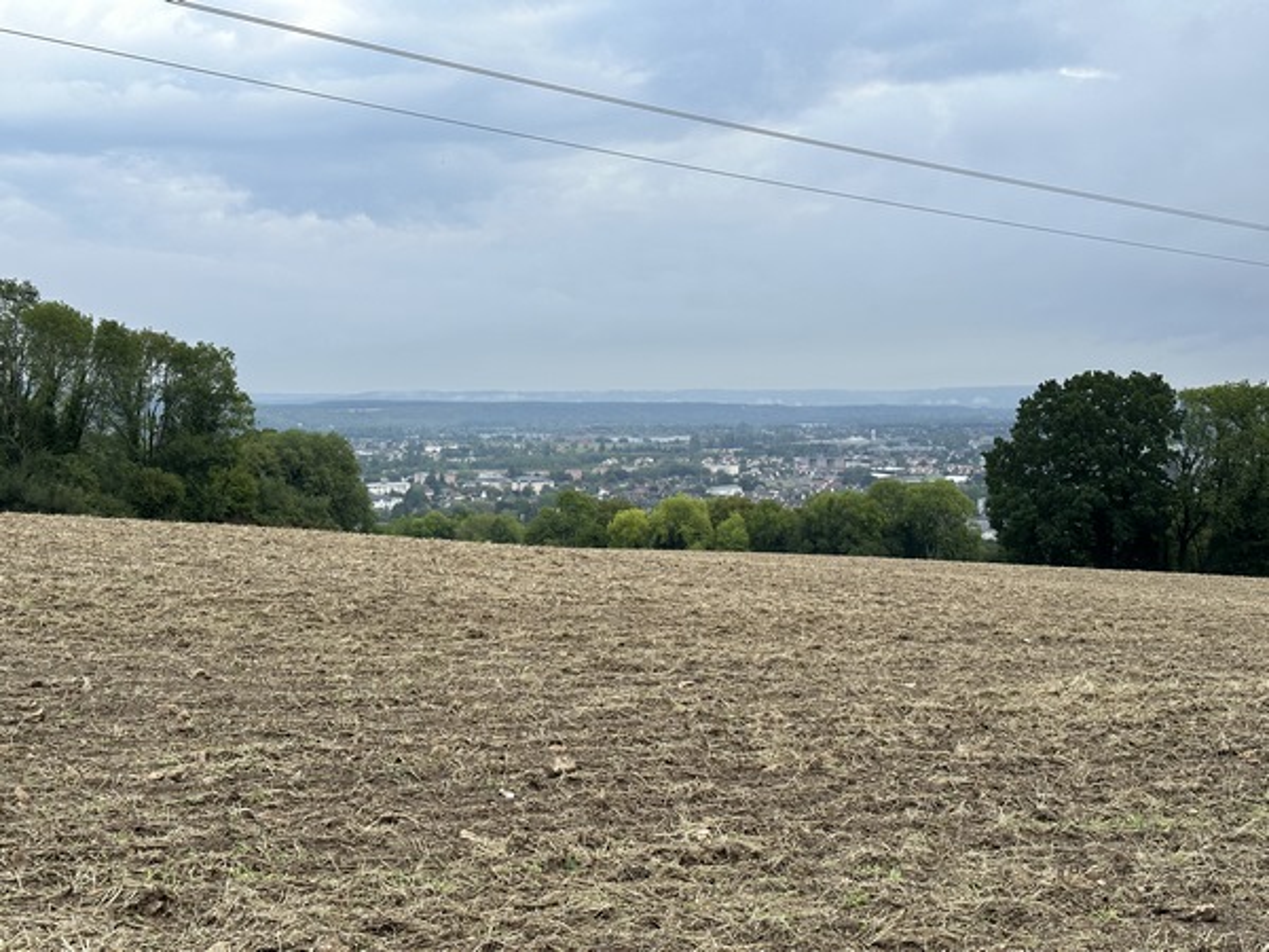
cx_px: 634
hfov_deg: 39.7
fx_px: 1760
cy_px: 476
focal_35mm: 48
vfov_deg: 30.3
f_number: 1.78
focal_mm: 6.86
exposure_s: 1/1497
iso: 64
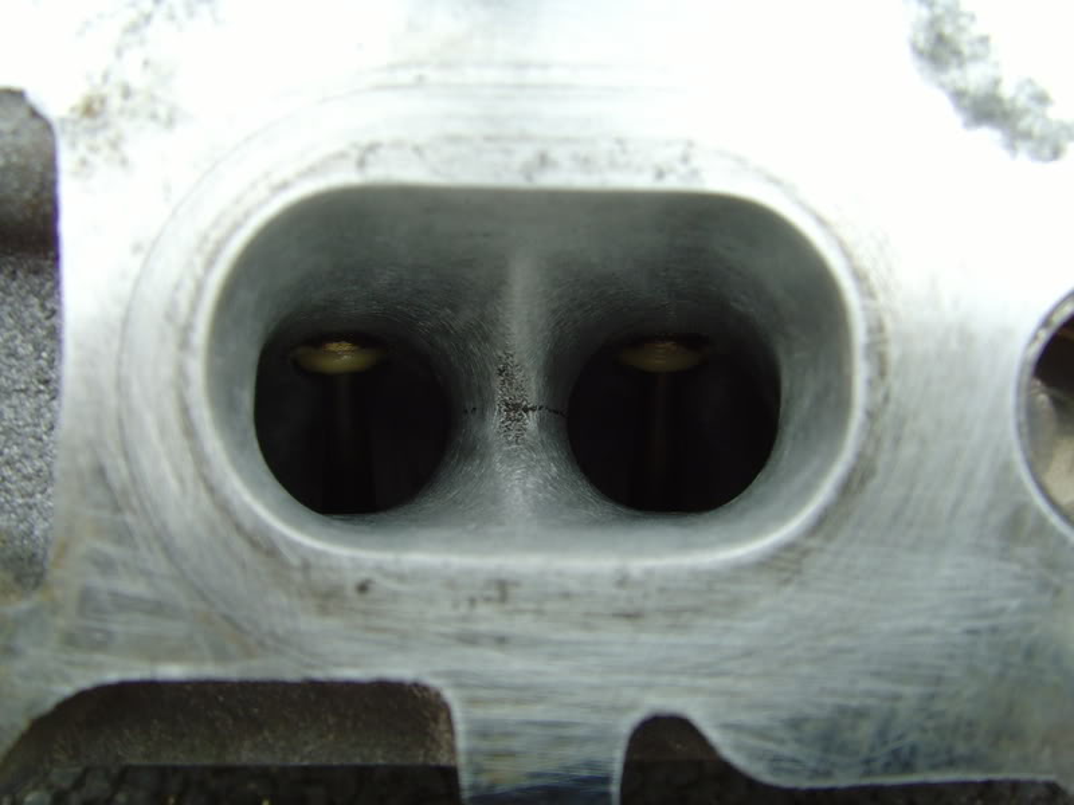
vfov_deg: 36.8
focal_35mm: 39
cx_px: 537
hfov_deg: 47.9
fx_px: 1210
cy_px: 402
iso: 80
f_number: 3.5
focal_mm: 6.6
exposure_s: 1/125
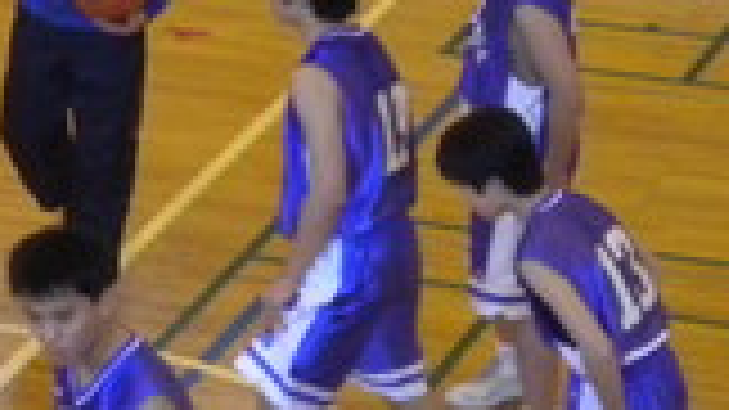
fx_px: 5469
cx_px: -248
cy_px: 74
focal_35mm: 283
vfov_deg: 4.3
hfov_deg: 7.5
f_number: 4.6
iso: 400
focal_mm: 12.3
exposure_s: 1/67.7
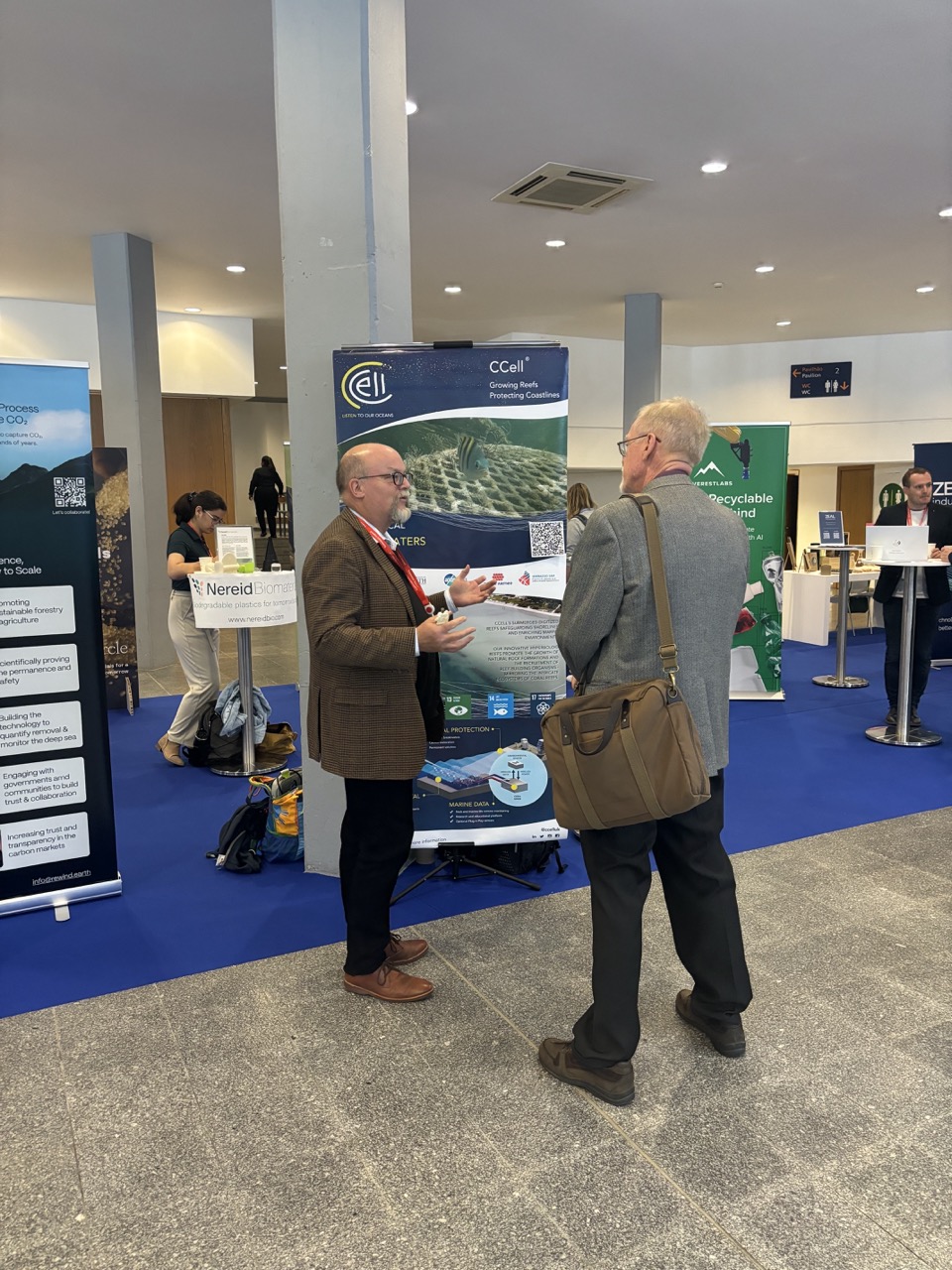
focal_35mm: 26
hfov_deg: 53.1
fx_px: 953
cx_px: 476
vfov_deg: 67.3
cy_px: 635
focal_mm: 5.96
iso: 500
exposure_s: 1/50
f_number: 1.6
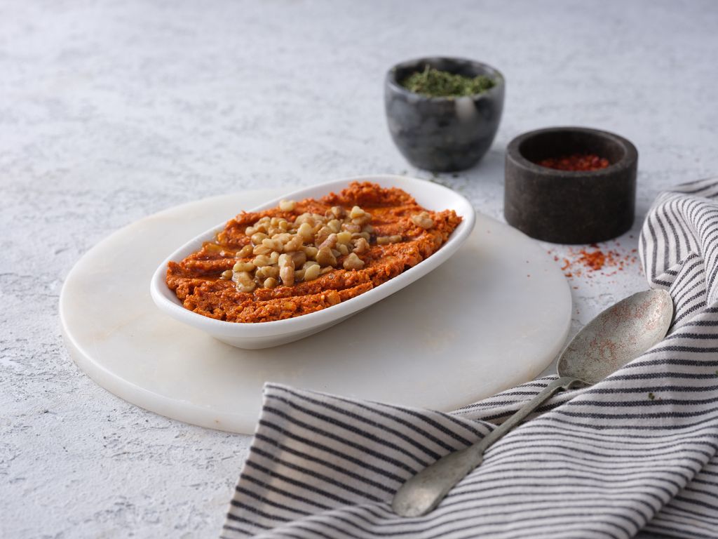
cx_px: 359
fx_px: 1970
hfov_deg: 20.7
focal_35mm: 95
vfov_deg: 15.6
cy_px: 270
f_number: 10
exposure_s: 1/100
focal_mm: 120
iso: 400
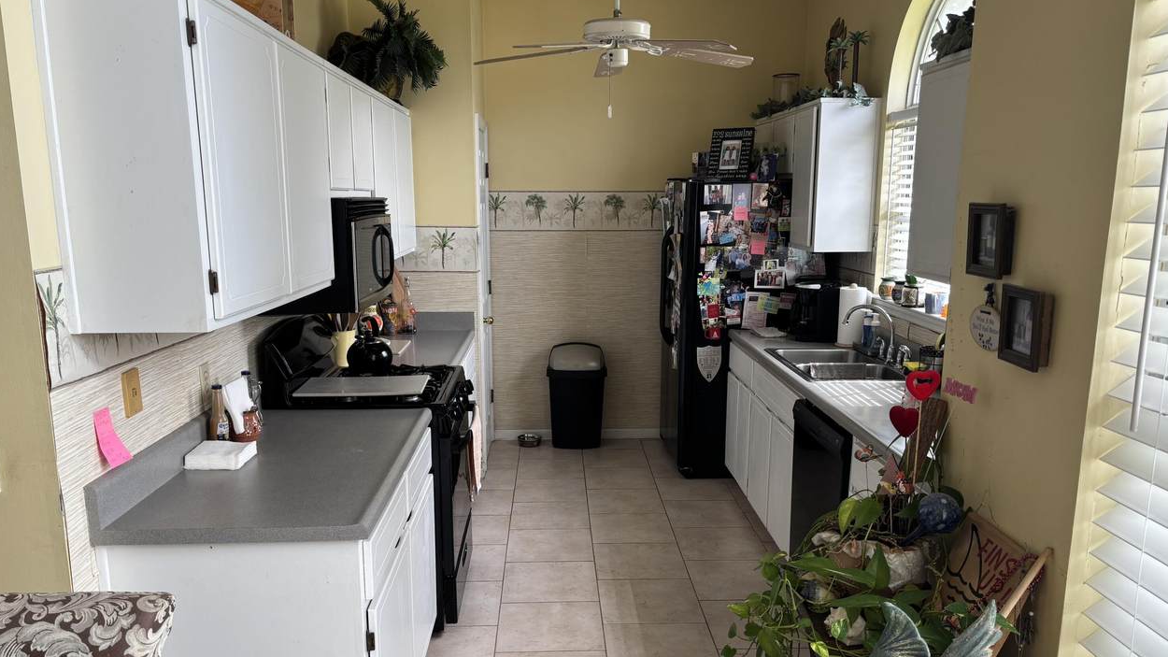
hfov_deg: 66.1
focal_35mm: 29
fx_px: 898
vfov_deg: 40.0
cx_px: 577
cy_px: 389
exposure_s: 1/121
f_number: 1.6
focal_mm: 5.96
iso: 40
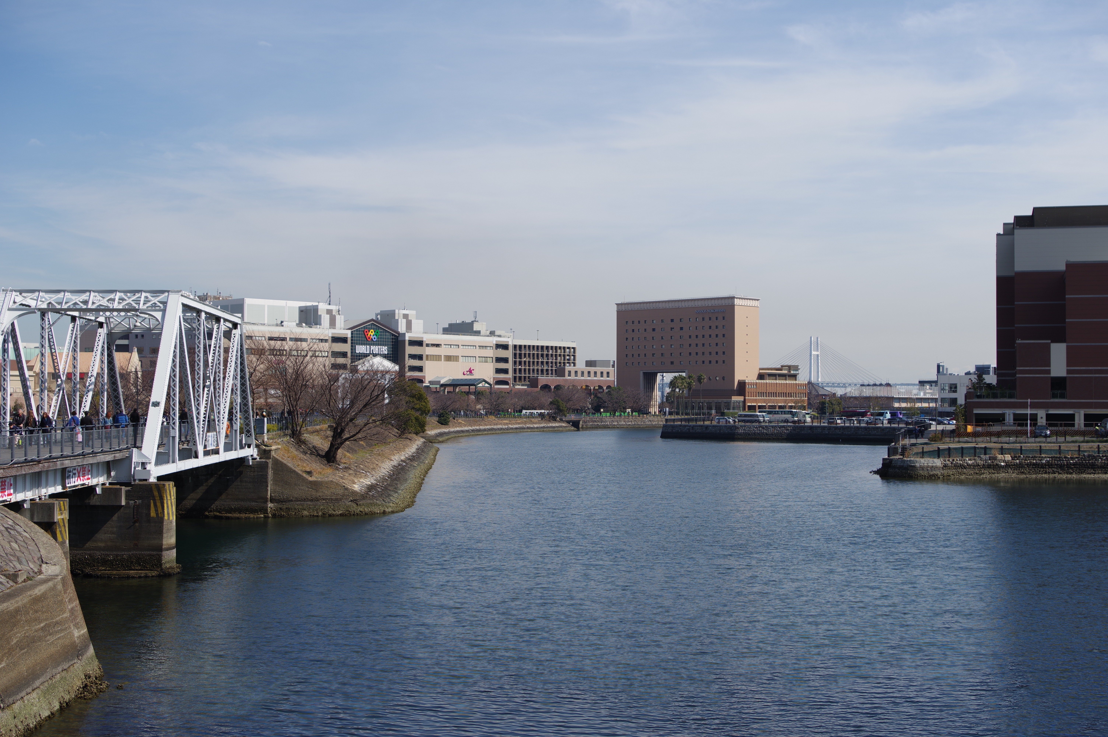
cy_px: 368
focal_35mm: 46
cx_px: 554
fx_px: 1430
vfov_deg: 28.9
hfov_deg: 42.4
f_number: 8
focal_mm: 31
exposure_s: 1/400
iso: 100
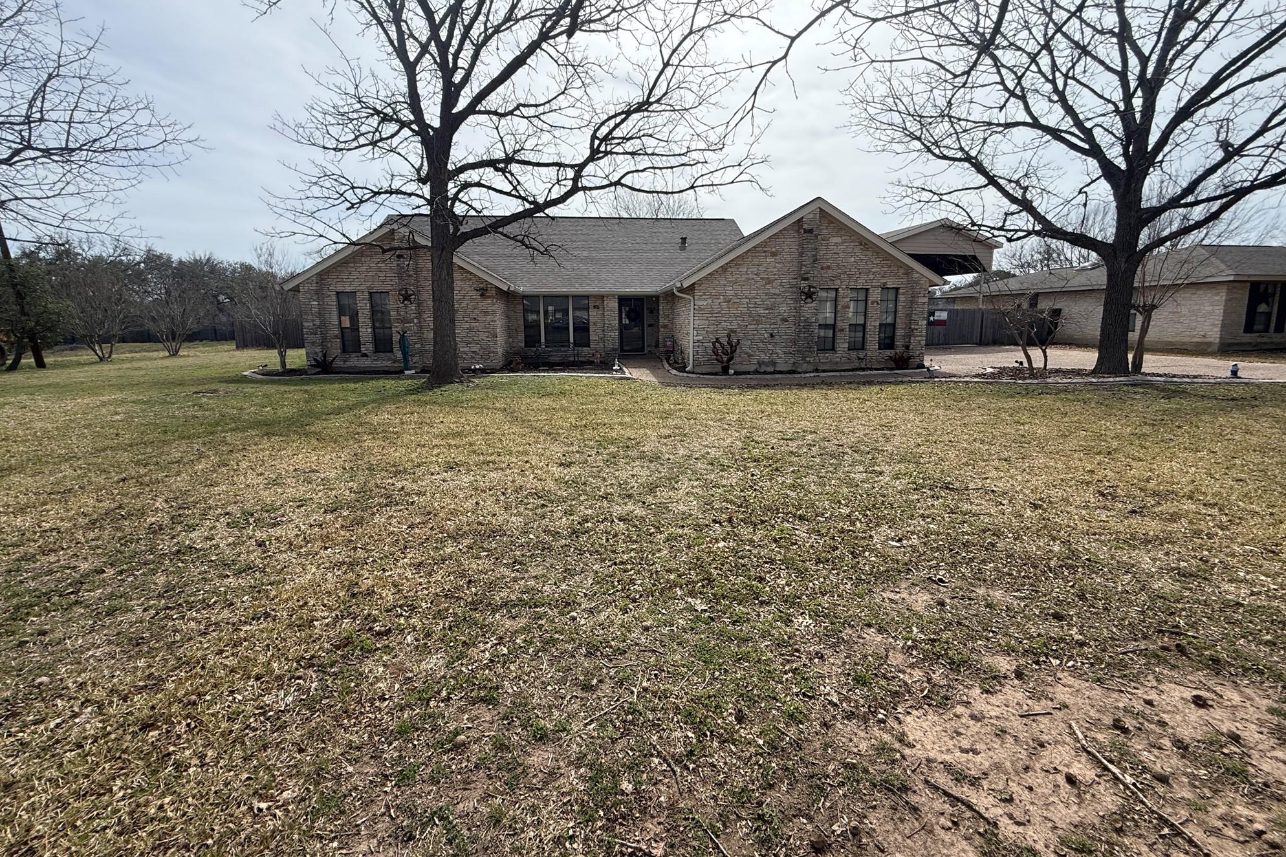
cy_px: 391
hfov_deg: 100.4
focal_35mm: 15
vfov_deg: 77.2
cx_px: 647
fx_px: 536
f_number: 2.2
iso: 64
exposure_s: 1/1795
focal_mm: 2.22
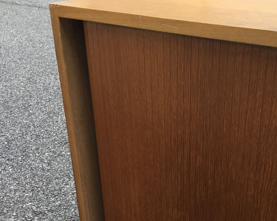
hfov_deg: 35.8
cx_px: 177
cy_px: 173
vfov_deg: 28.6
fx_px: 426
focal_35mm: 52
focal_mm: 3.3
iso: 25
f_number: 2.4
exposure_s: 1/183
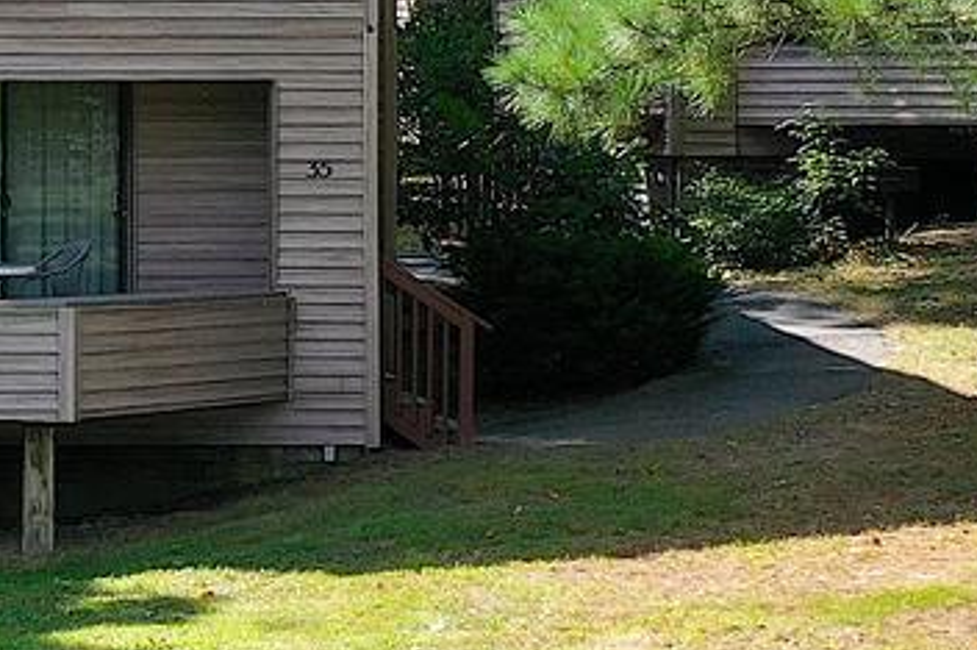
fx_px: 4419
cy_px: 68
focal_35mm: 163
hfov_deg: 12.2
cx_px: -361
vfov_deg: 8.4
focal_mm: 10.26
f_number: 4.5
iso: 100
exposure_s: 1/200
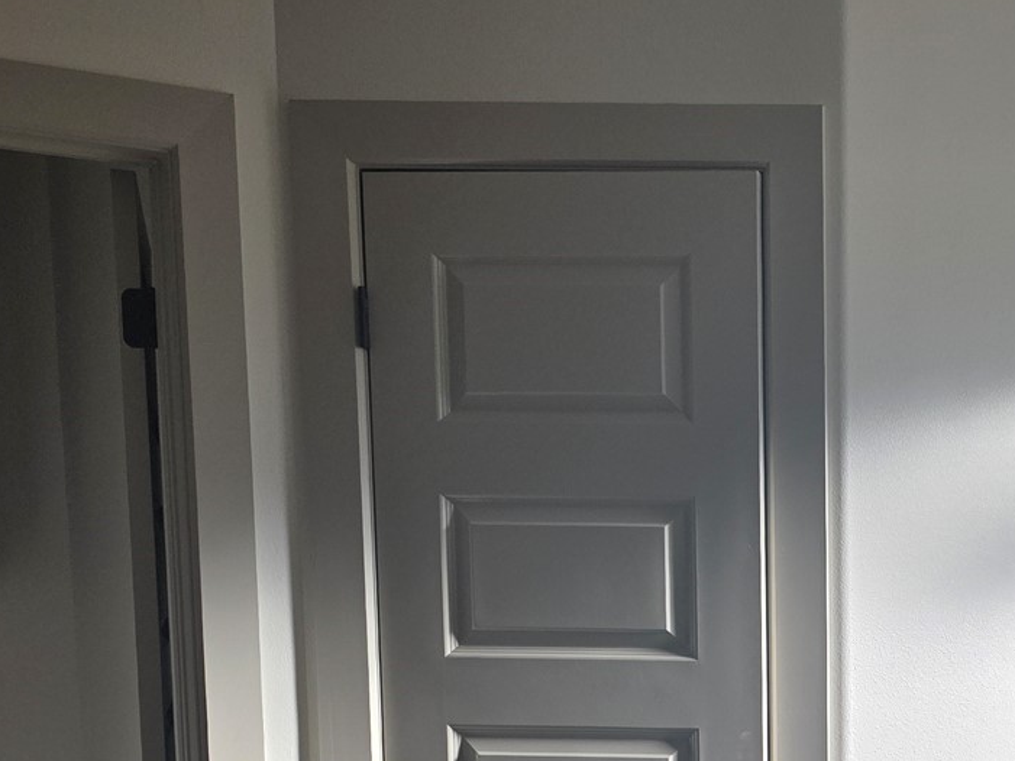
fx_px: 1848
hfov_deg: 29.3
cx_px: 944
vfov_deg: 22.1
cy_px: 820
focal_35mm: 63
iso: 80
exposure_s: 1/1663
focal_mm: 6.3
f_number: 1.7
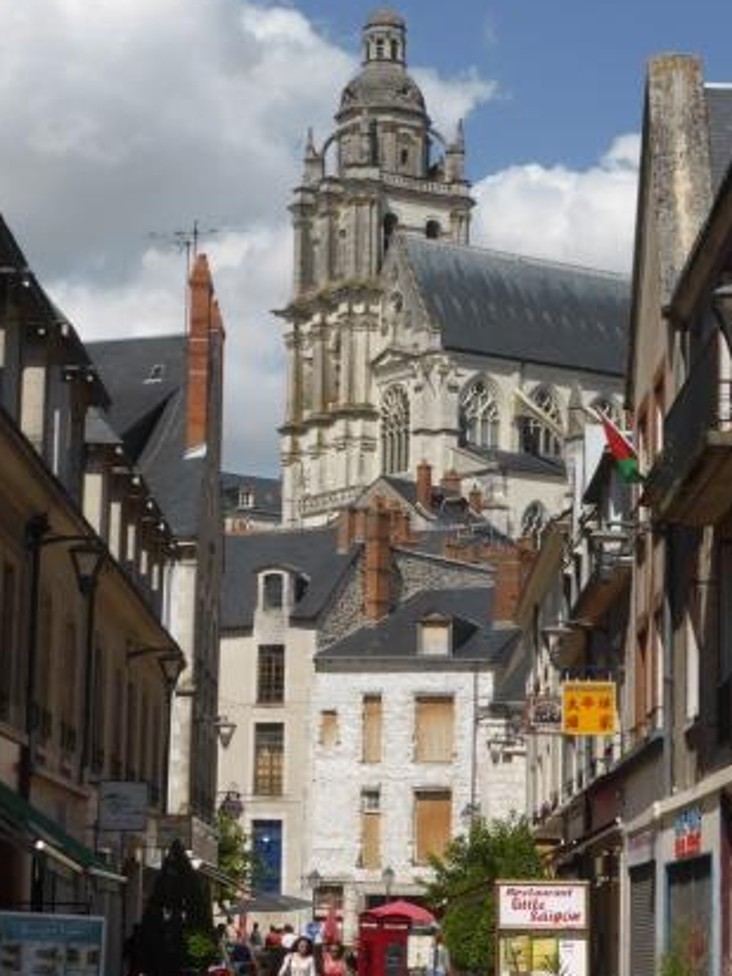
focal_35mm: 99
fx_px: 2791
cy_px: 497
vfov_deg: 19.8
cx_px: 351
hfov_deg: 14.9
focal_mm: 15.1
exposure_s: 1/800
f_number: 5.2
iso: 100
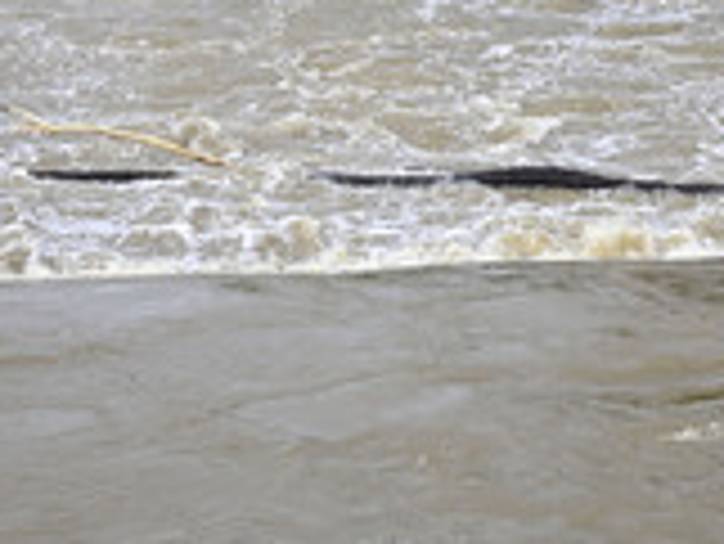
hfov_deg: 15.8
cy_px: 31
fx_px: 2595
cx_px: 533
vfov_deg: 11.9
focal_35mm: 124
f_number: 2.8
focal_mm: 46
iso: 250
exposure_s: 1/250
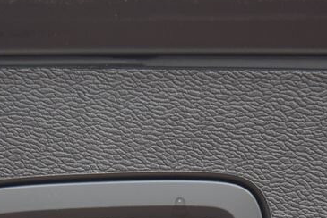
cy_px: 207
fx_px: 3063
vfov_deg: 4.1
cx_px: 106
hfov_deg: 6.1
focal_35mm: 337
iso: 500
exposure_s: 1/60
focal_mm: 120
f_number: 4
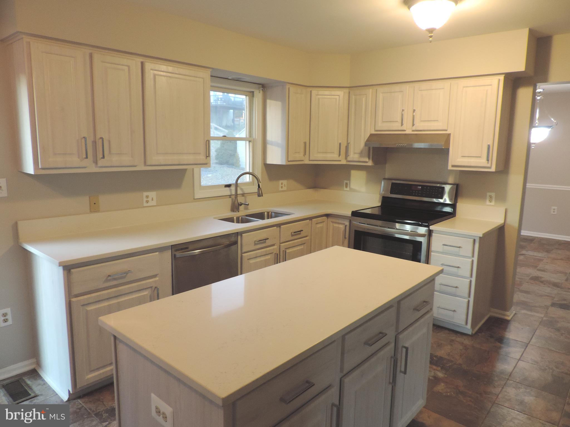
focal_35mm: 24
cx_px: 285
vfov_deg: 56.8
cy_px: 214
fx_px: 395
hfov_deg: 71.6
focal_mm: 4.3
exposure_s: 1/30
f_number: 3
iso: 320
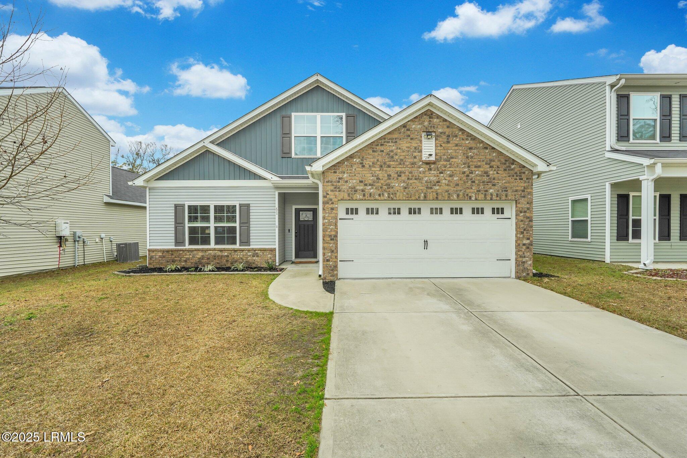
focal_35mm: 16
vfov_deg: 73.7
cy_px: 229
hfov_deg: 96.7
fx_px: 305
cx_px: 344
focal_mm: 16
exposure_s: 1/200
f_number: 9
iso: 320
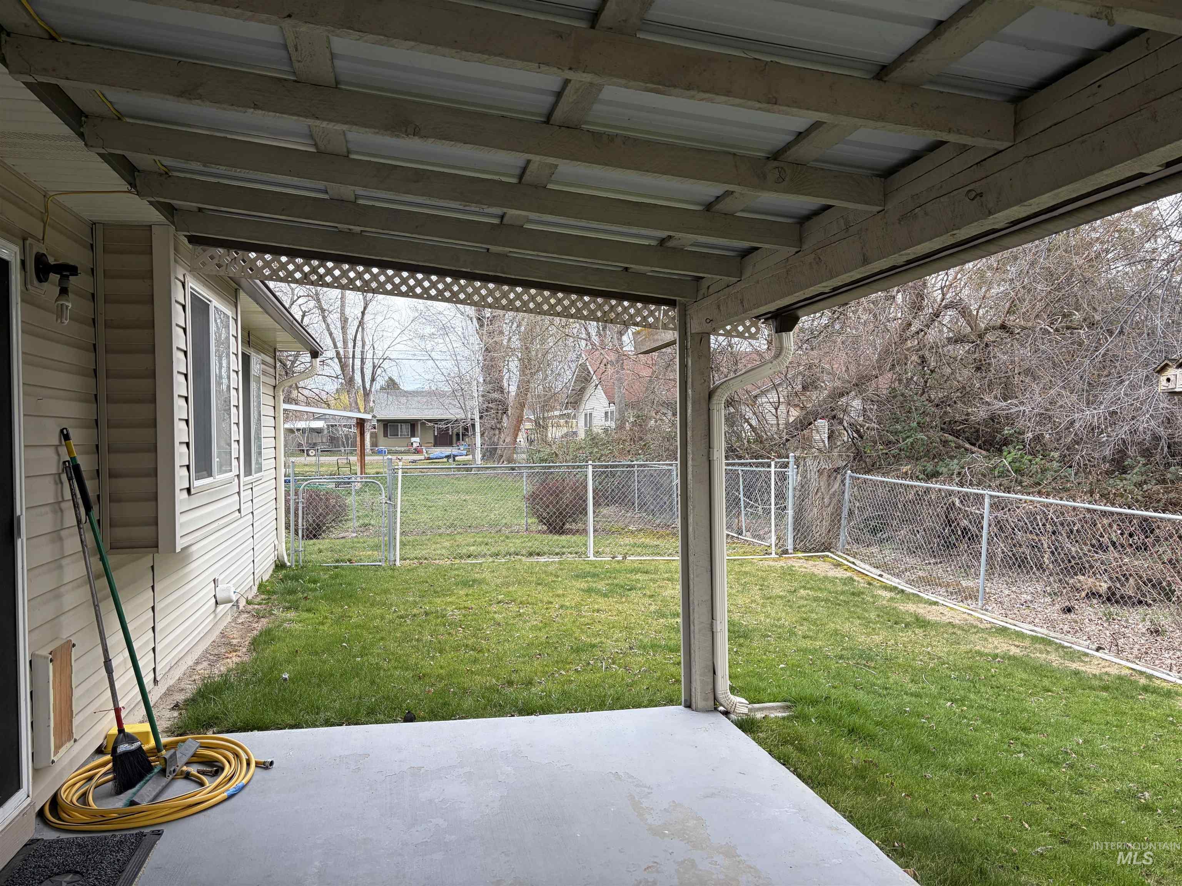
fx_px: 888
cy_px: 443
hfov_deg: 67.3
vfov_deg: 53.1
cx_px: 591
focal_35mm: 26
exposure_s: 1/694
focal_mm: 5.96
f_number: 1.6
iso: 64
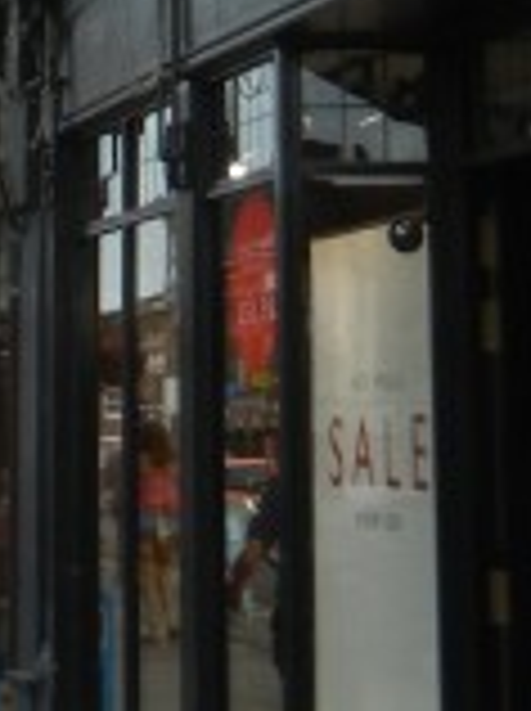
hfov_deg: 10.1
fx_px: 2994
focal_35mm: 146
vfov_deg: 13.1
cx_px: -9
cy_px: -180
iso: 160
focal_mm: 5.4
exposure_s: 1/962
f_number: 3.5
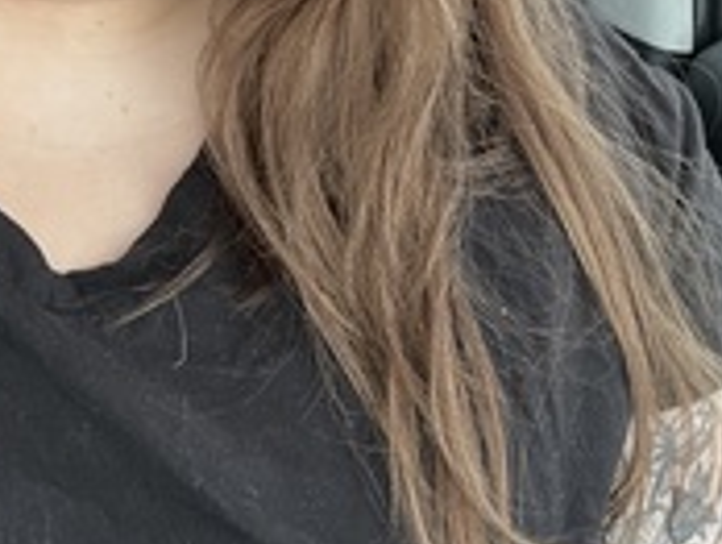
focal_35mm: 66
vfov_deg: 20.9
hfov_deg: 29.3
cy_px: -102
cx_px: 311
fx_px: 1378
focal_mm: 2.69
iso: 32
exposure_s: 1/151
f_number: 1.9
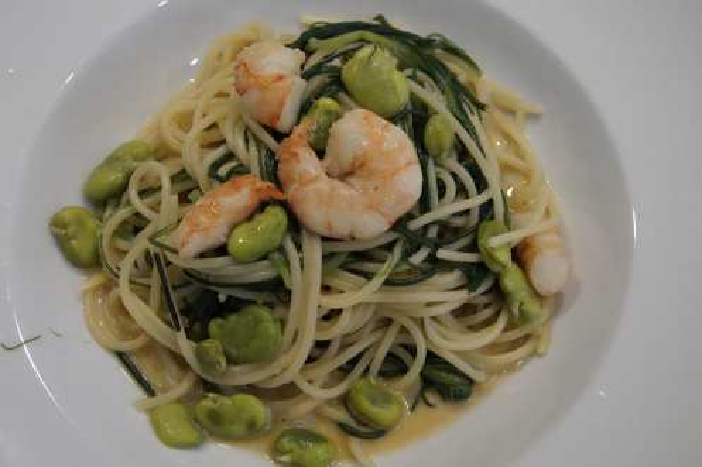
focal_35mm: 52
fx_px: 1023
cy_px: 234
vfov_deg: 25.7
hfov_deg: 37.9
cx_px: 351
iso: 6400
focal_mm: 35
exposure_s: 1/200
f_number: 7.1
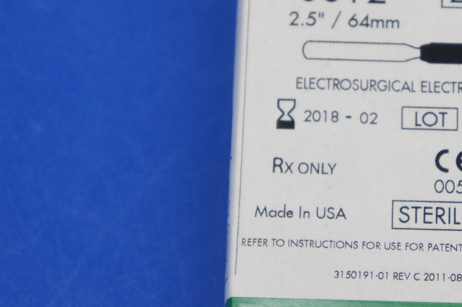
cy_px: 146
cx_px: 361
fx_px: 1755
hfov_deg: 14.9
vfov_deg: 10.0
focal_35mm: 137
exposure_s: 1/100
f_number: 5.6
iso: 320
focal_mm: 55
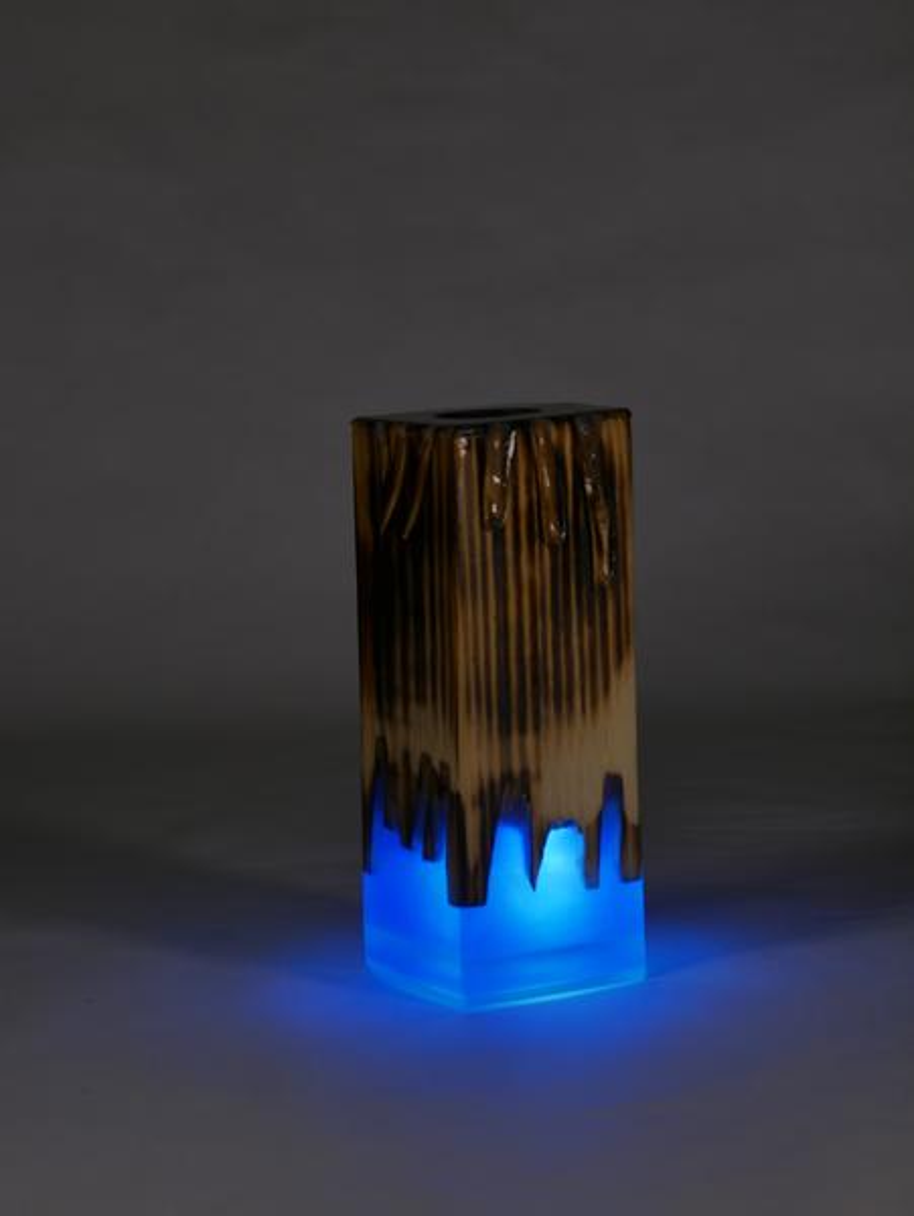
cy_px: 608
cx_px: 457
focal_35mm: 110
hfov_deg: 13.5
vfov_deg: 17.9
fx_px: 3867
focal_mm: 55
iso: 200
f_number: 5.1
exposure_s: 1/40
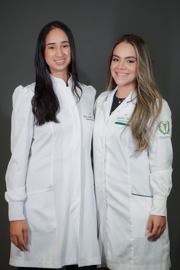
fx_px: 630
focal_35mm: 84
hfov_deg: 16.3
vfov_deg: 24.2
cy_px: 135
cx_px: 90
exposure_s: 1/125
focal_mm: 56
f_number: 1.4
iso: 100
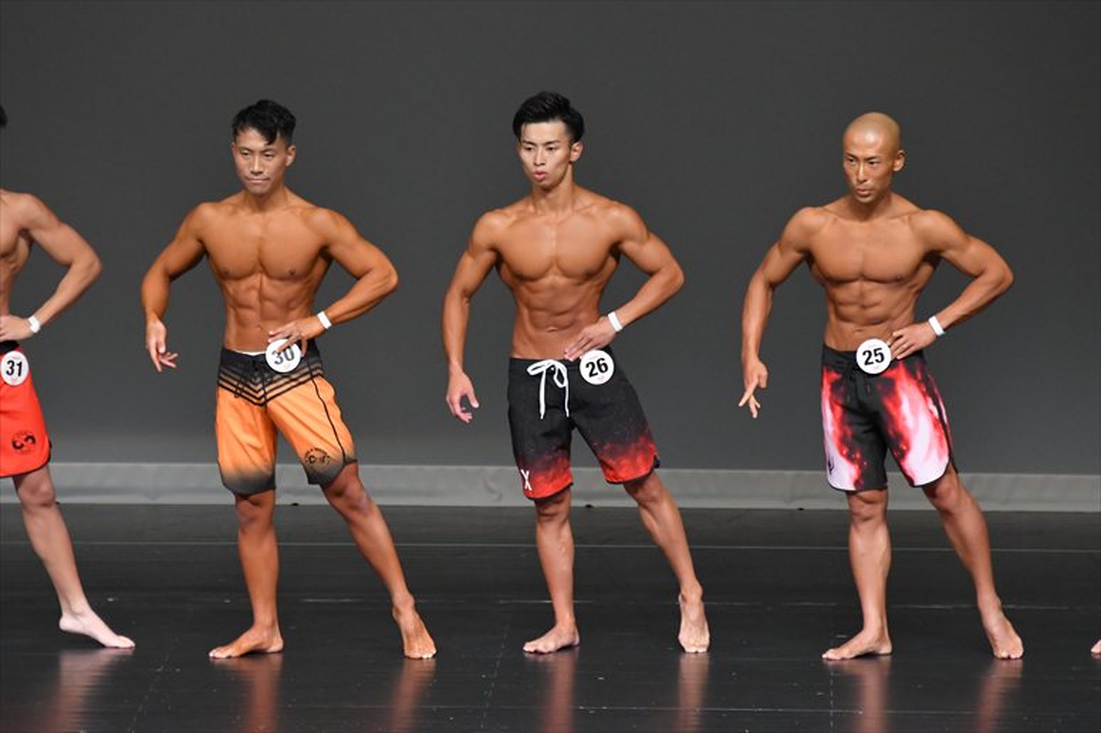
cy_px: 366
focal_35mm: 315
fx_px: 9629
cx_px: 550
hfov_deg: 6.5
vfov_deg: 4.4
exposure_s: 1/400
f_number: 5.6
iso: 4000
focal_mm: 210
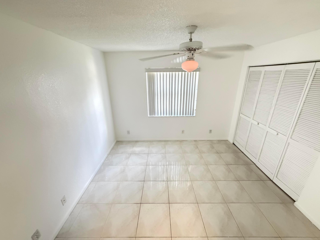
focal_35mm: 14
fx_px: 129
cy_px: 120
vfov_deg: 85.7
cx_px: 160
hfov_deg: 102.1
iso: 1600
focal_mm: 2.22
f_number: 2.2
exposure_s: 1/30
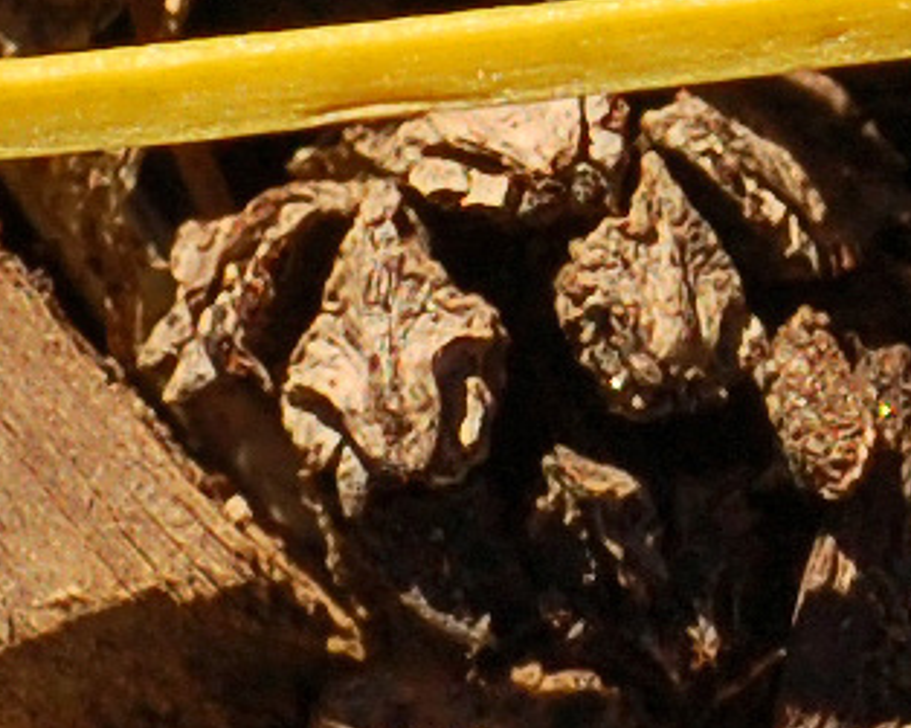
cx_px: 2185
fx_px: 25417
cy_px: -647
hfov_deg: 2.0
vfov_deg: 1.6
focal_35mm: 943
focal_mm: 70
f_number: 6.3
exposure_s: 1/640
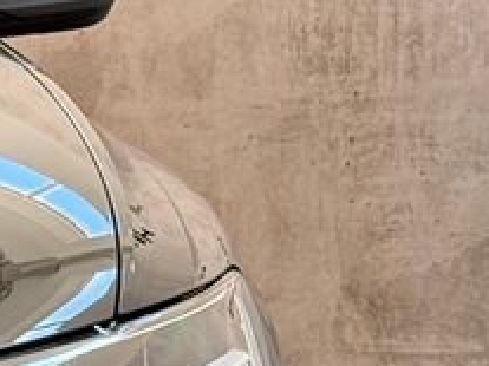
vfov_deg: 6.2
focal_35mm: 238
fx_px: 3360
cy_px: 468
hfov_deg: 7.8
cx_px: -664
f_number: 1.78
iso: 160
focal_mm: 6.76
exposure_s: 1/67
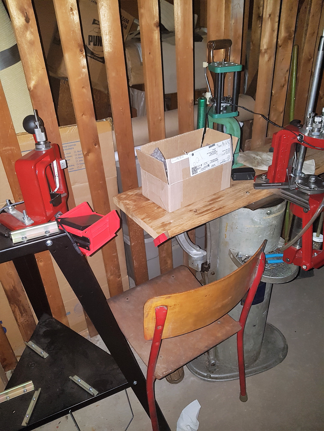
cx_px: 162
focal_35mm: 26
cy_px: 216
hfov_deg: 53.1
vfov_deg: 67.3
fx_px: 324
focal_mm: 4.2
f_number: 1.7
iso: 200
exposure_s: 1/21
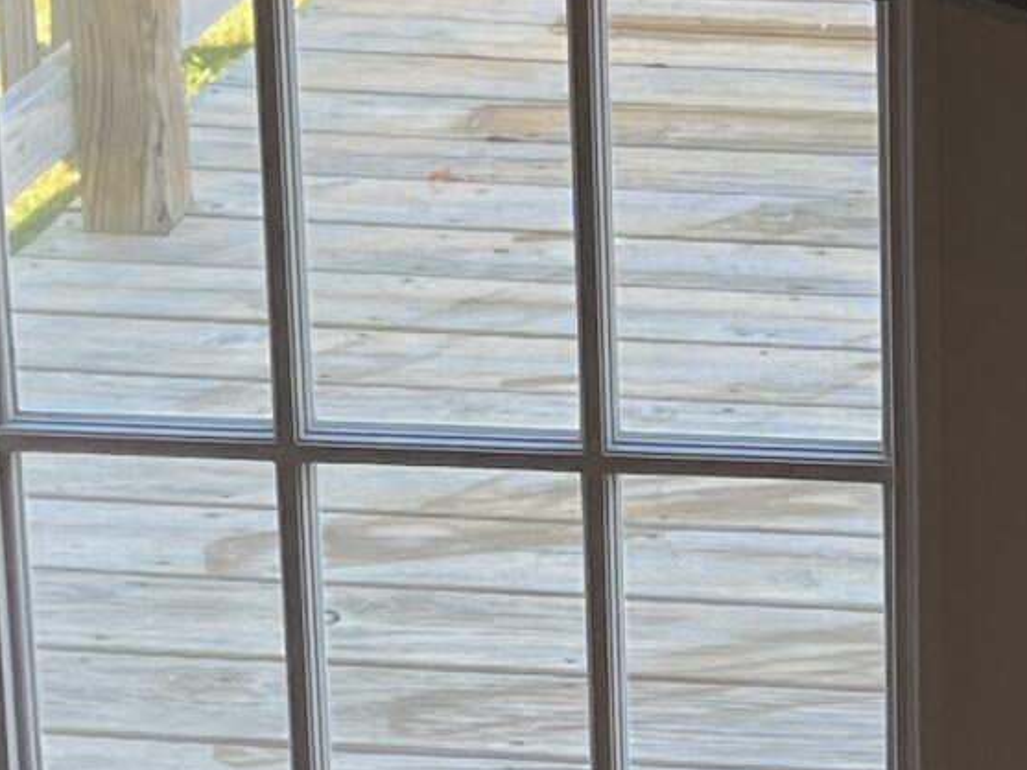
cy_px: -291
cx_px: 1283
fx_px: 4154
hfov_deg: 13.6
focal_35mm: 140
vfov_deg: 10.3
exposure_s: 1/120
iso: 40
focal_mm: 5.1
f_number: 1.6
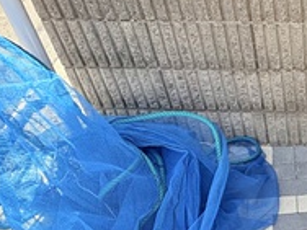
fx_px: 461
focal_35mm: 52
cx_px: 353
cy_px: 188
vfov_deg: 27.4
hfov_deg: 31.7
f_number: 2.2
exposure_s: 1/395
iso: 64
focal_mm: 2.22
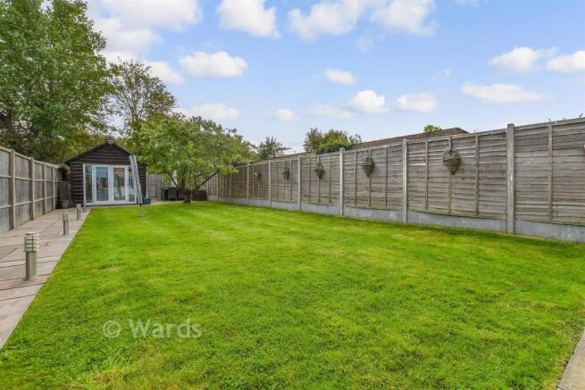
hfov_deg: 71.5
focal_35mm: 25
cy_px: 195
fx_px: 406
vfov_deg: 51.3
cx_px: 292
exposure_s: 1/125
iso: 160
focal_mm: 17
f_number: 8
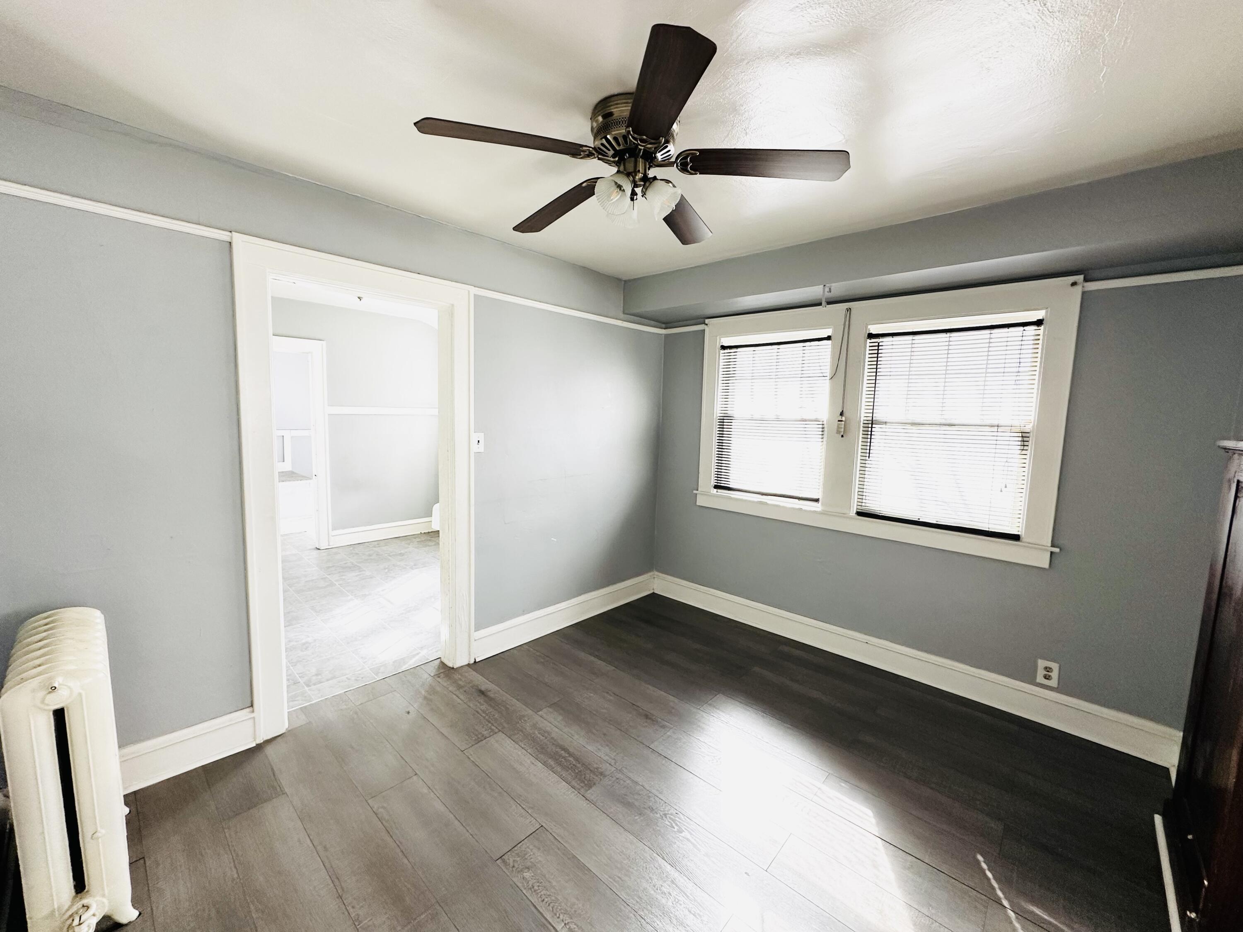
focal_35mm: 14
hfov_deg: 102.1
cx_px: 622
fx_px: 503
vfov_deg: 85.7
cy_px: 466
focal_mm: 2.22
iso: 160
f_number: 2.2
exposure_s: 1/99
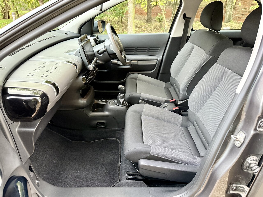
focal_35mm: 24
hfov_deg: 71.6
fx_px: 182
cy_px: 98
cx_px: 132
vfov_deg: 56.8
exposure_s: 1/60
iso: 640
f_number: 1.78
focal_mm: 6.76
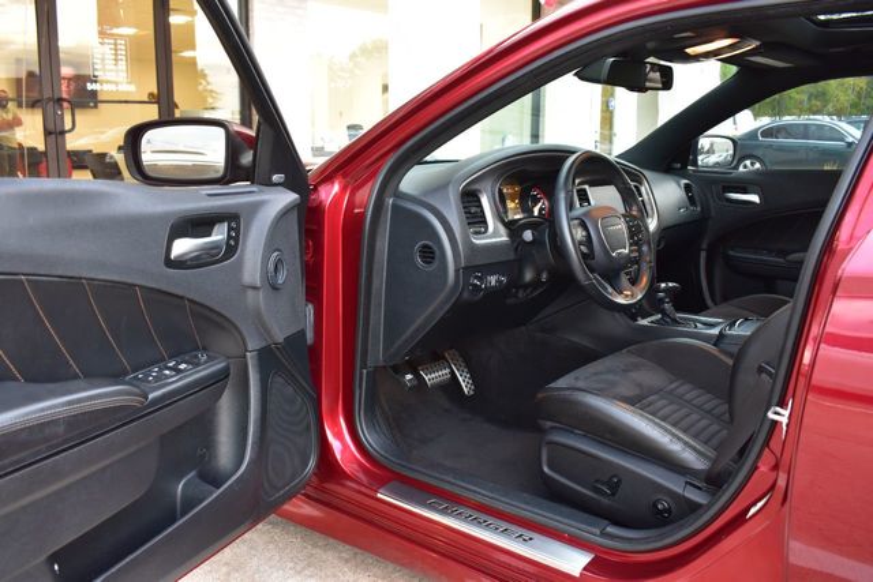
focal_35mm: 32
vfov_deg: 41.7
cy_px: 291
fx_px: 764
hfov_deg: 59.5
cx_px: 436
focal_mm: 21
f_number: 6.3
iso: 560
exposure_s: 1/15
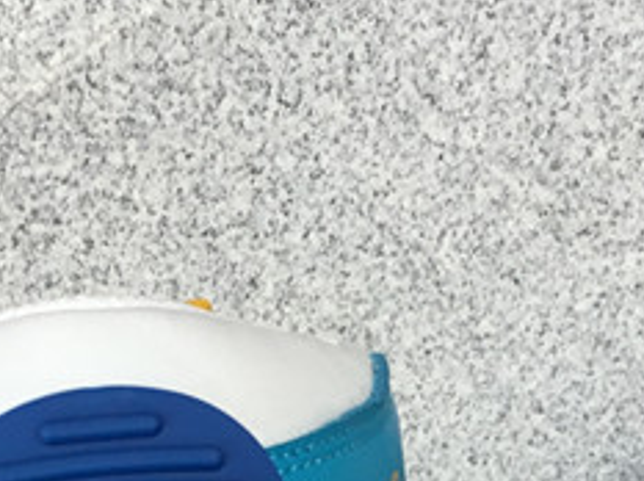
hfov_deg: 16.4
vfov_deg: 11.8
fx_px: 2229
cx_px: 271
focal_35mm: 120
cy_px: 728
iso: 32
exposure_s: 1/100
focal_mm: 3.3
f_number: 2.4
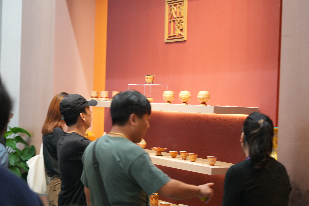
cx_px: 154
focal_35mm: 90
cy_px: 103
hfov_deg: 22.6
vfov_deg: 15.2
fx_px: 772
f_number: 2.8
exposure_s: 1/100
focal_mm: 90
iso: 800
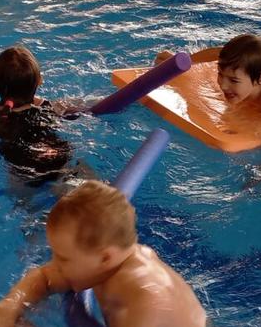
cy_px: 11
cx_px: 267
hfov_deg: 15.1
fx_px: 967
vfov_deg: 18.7
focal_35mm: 100
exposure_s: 1/49
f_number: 1.8
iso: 64
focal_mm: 4.65
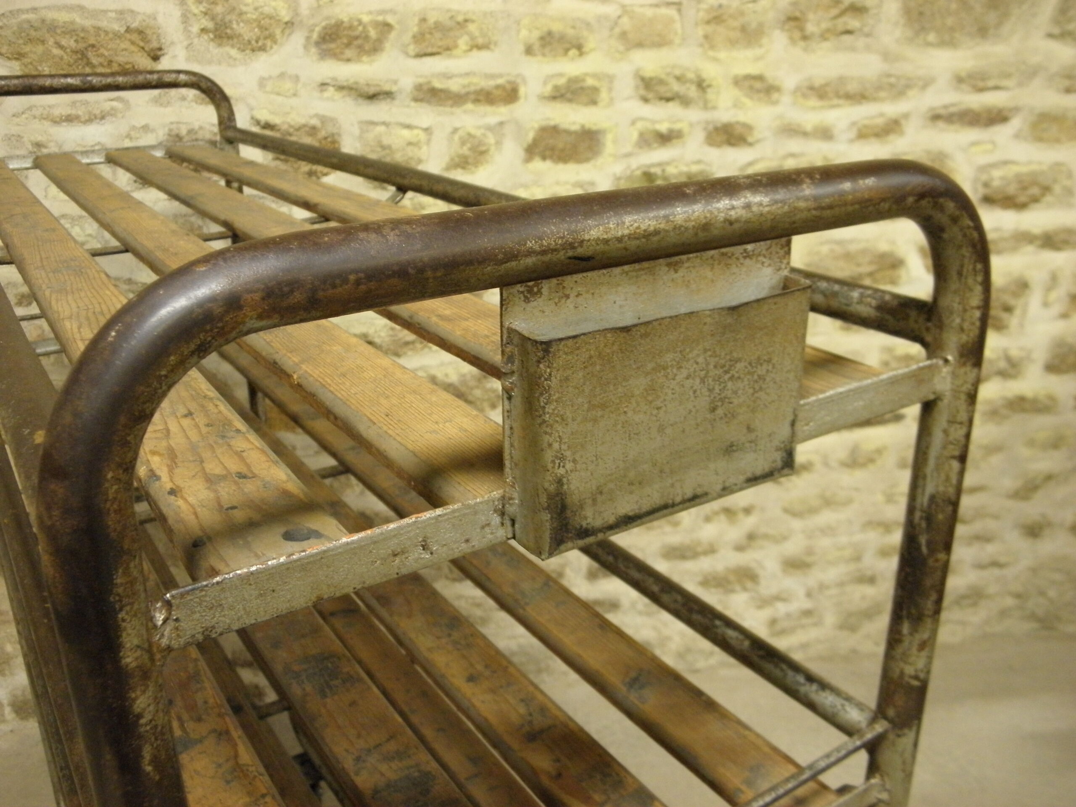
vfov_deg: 46.8
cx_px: 538
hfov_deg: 60.0
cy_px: 404
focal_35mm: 30
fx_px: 933
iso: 320
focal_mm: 5.5
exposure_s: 1/8
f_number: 3.6
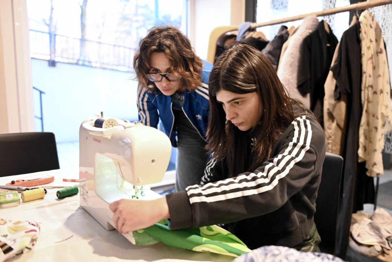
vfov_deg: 42.3
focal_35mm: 31
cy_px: 131
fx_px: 338
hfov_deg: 60.3
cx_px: 196
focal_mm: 31
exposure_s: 1/250
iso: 5000
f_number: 3.2
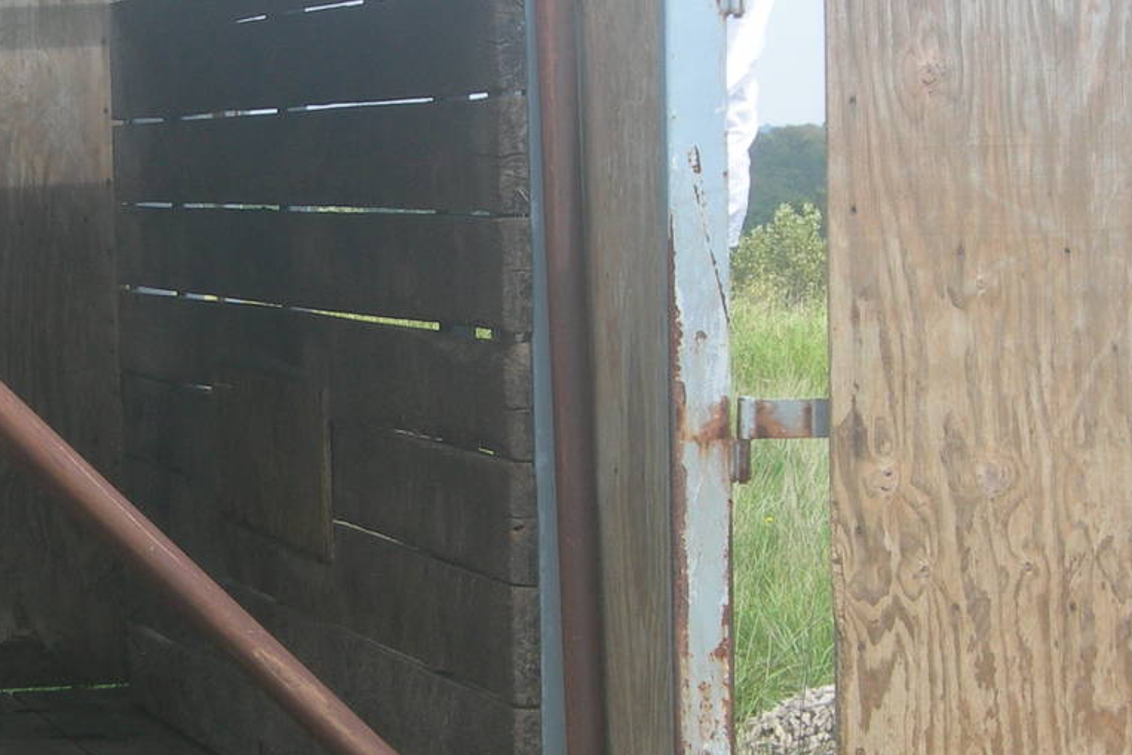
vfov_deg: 8.7
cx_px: 217
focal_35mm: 157
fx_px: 4937
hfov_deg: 13.0
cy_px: 451
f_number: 6.3
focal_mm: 14.9
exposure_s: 1/122
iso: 57
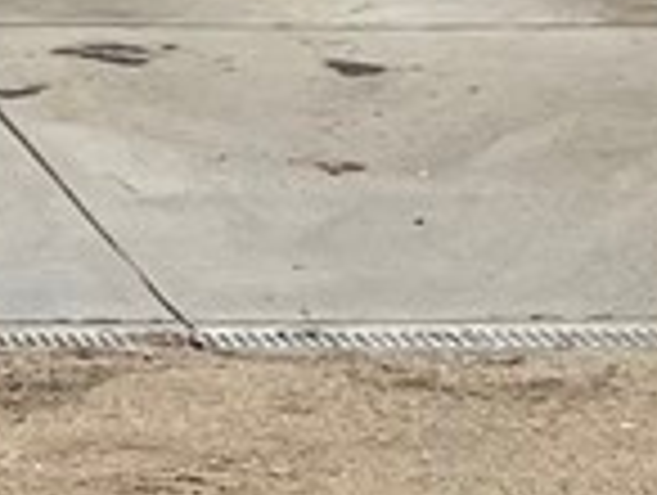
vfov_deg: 7.8
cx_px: -1364
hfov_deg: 8.8
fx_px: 3460
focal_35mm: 182
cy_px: -531
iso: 50
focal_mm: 5.7
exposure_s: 1/8696
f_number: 1.5
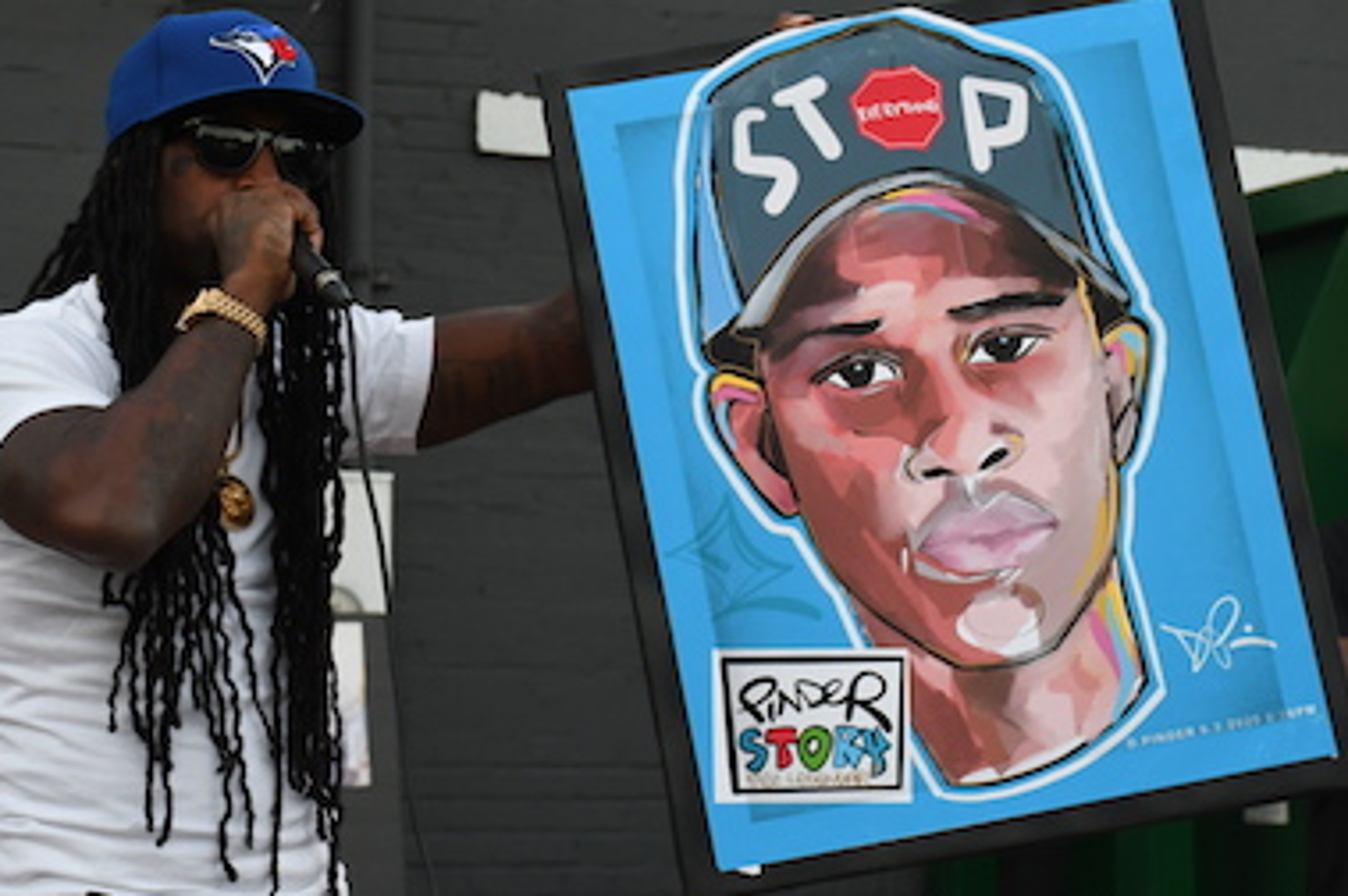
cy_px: 402
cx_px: 672
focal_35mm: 111
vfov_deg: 12.3
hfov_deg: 18.4
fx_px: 4153
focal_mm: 42
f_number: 5.6
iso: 800
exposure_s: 1/125
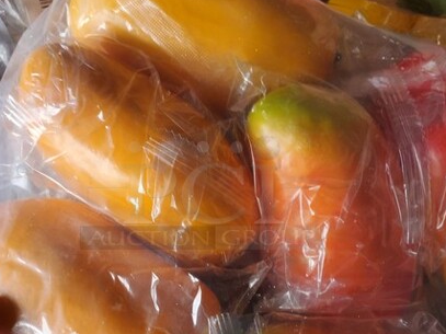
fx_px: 502
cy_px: 192
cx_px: 203
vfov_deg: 36.7
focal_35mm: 39
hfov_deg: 47.8
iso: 125
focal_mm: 4.3
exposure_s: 1/120
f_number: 2.4
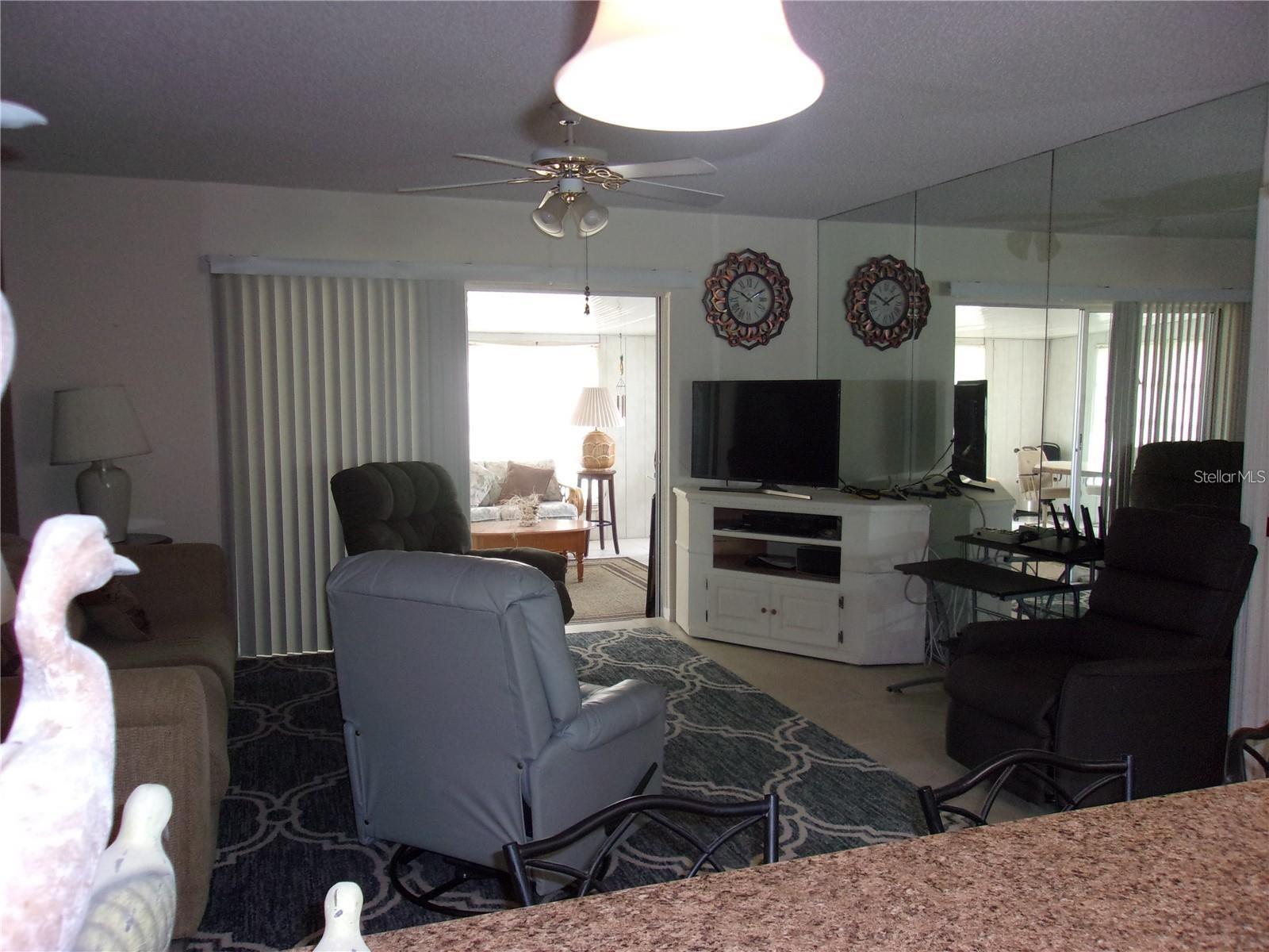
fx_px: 990
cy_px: 476
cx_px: 634
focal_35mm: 27
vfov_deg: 51.4
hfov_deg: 65.3
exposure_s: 1/34
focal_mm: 4.9
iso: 200
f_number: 3
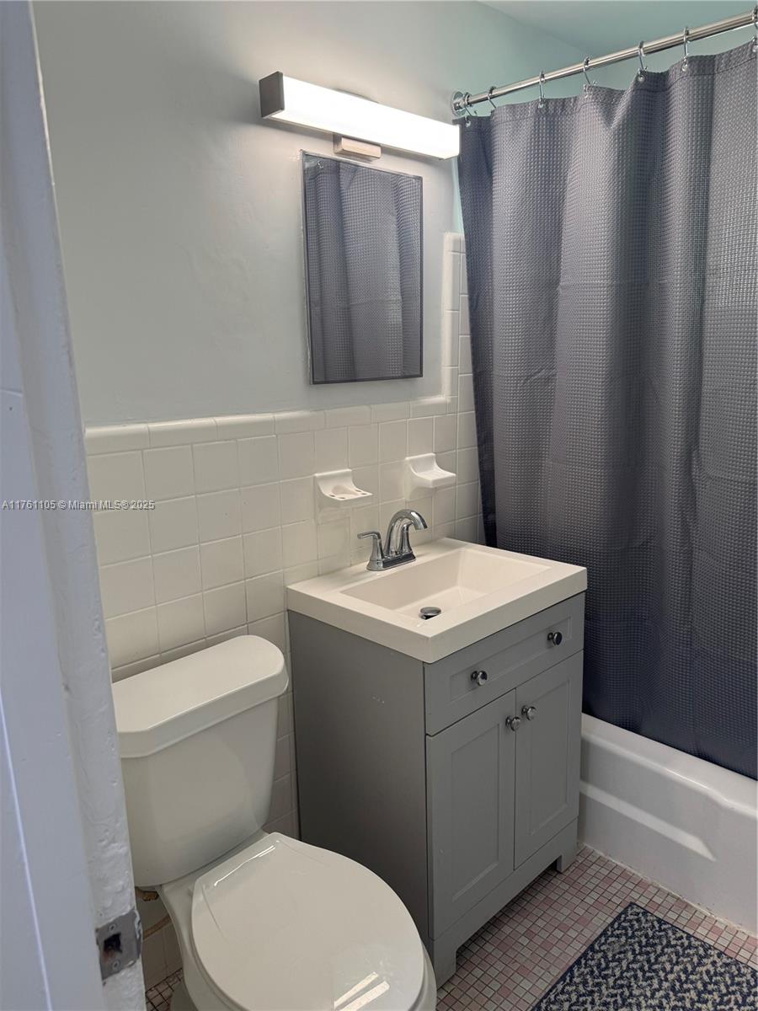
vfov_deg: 71.6
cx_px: 379
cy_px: 506
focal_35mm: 24
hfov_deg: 56.8
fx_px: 701
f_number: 1.78
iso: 100
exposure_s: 1/120
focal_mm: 6.76
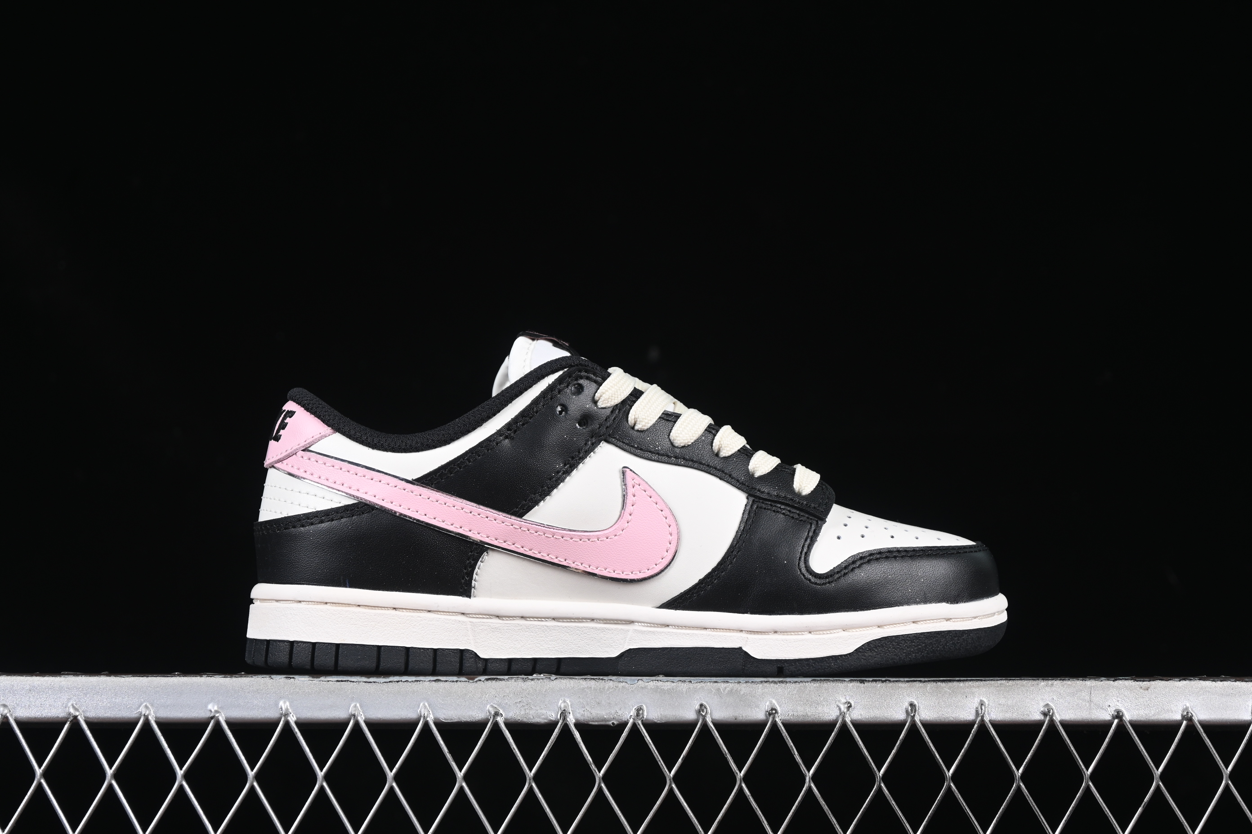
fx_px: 2608
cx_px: 626
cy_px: 417
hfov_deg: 27.0
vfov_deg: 18.2
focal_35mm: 75
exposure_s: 1/60
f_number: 6.3
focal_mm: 50
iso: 160
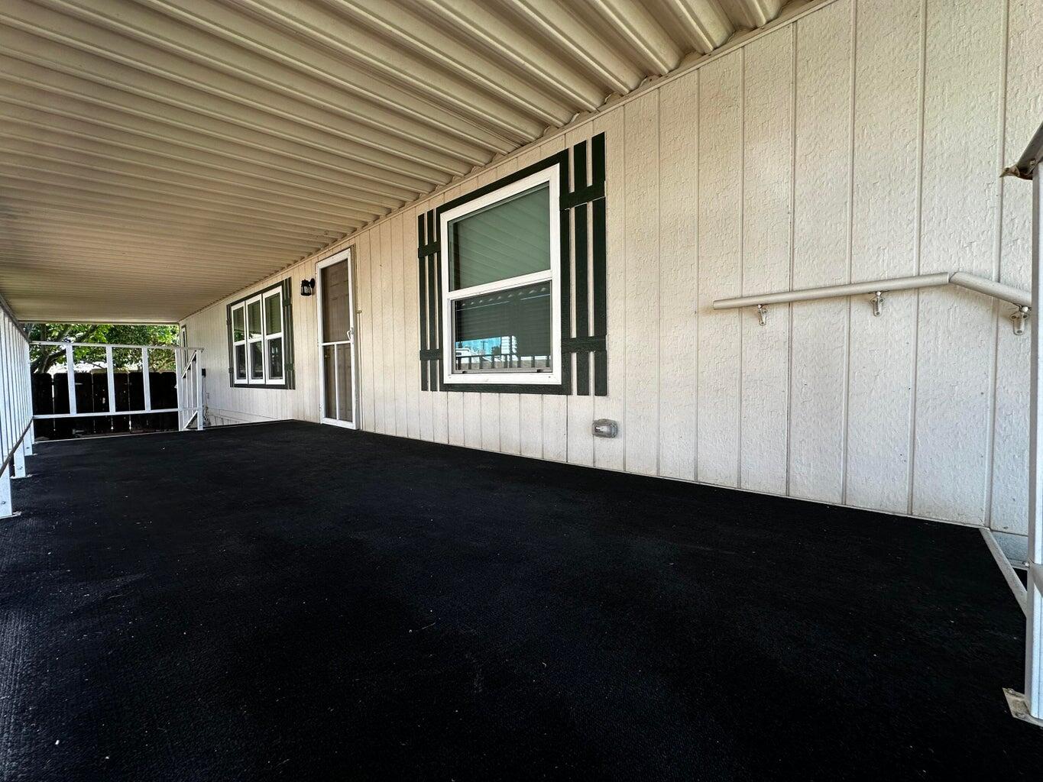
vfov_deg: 85.7
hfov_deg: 102.1
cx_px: 522
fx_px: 422
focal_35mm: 14
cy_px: 391
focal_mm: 2.22
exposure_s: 1/123
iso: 40
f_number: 2.2
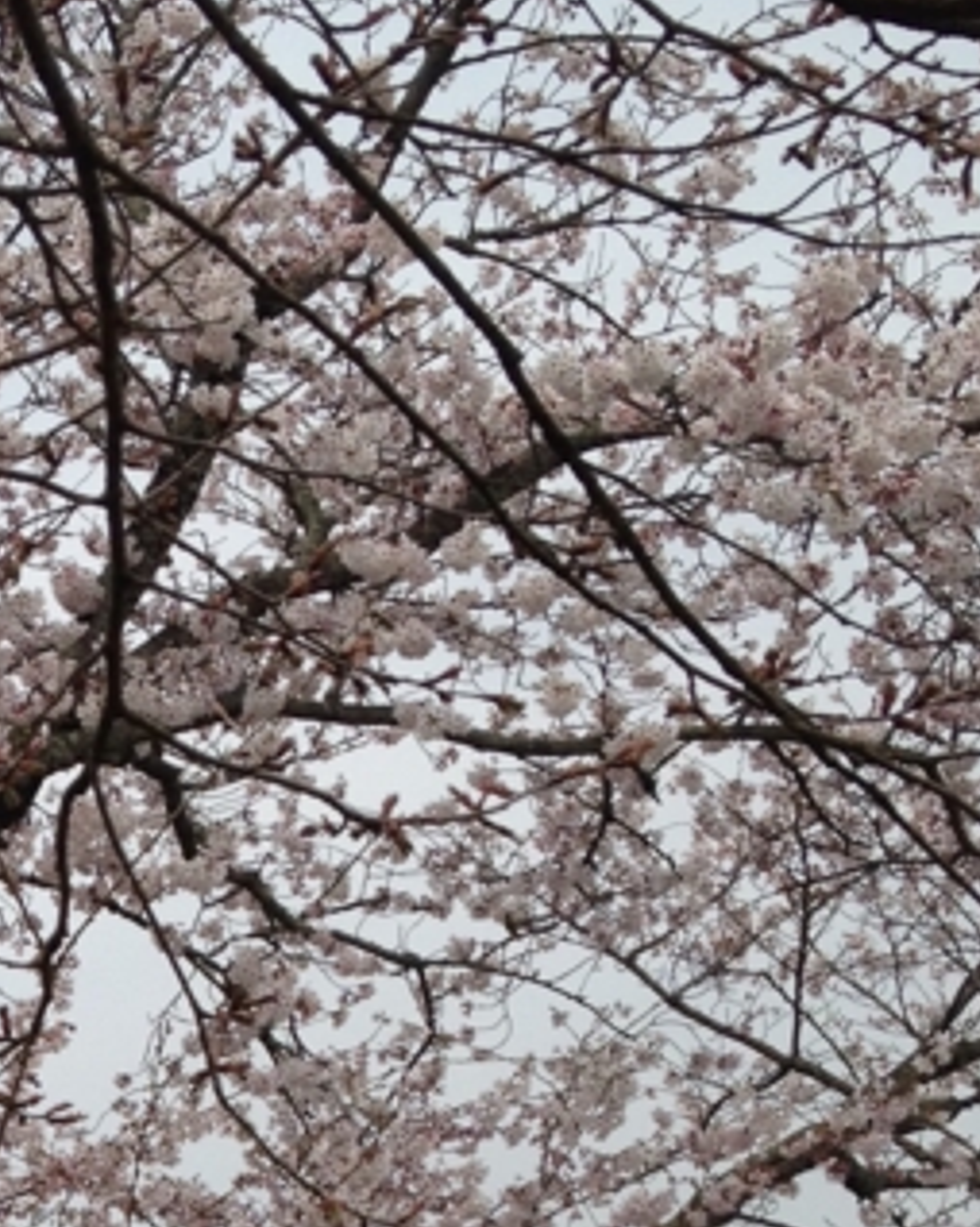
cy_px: 1459
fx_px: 3992
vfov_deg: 16.8
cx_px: -255
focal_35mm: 110
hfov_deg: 13.5
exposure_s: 1/1783
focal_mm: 4.28
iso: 50
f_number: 2.4
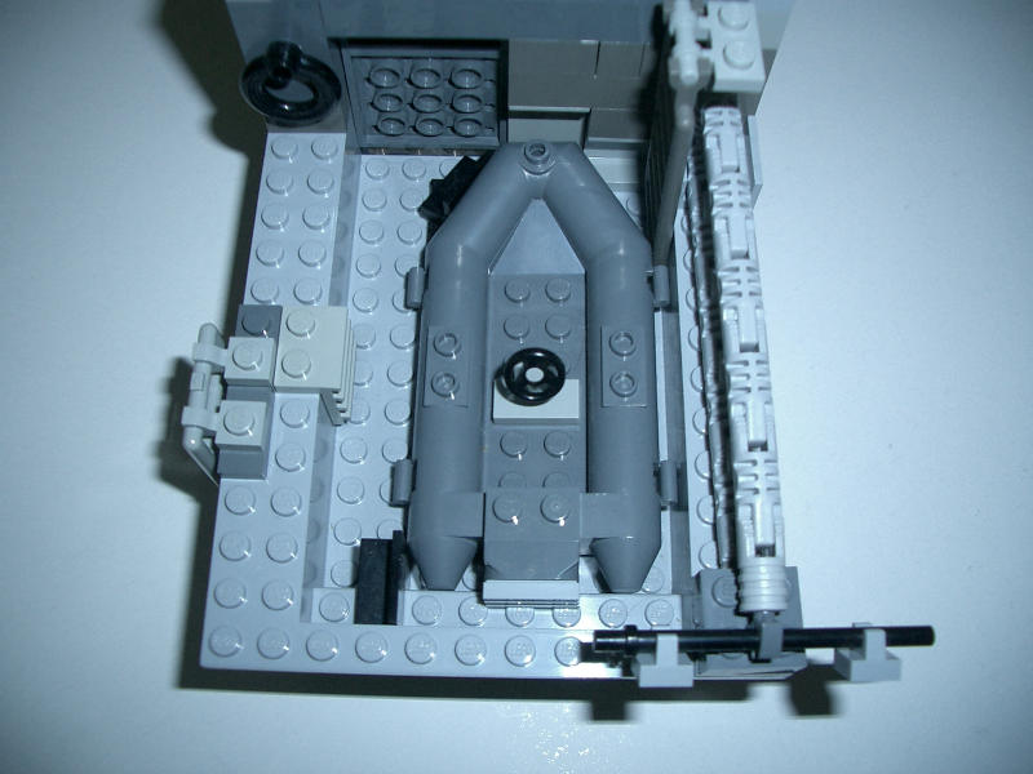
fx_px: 1044
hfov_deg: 52.6
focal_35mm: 35
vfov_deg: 40.7
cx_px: 516
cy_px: 387
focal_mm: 5.8
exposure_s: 1/40
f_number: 2.6
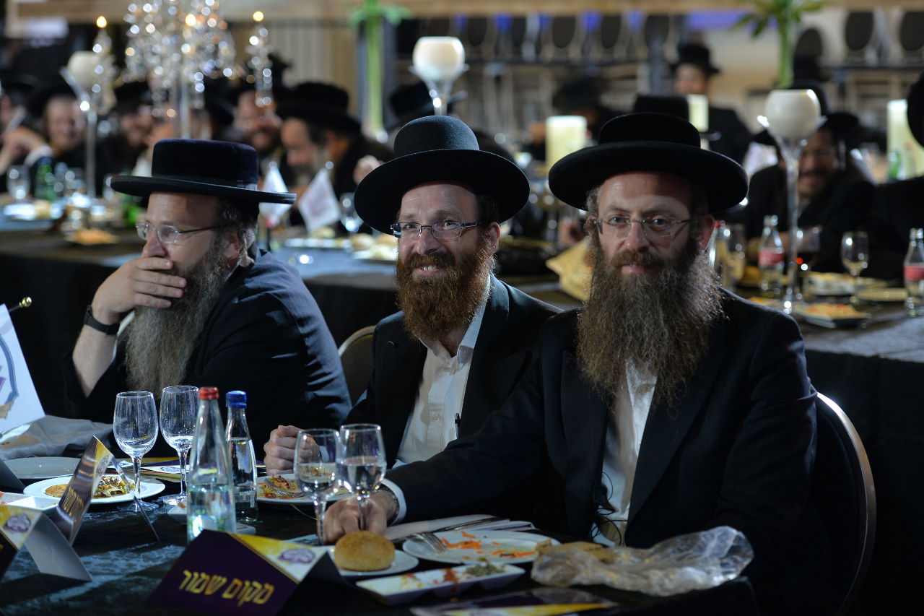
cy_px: 308
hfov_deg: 20.4
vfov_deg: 13.7
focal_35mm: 100
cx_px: 462
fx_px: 2566
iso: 1000
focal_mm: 100
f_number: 3.5
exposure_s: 1/160
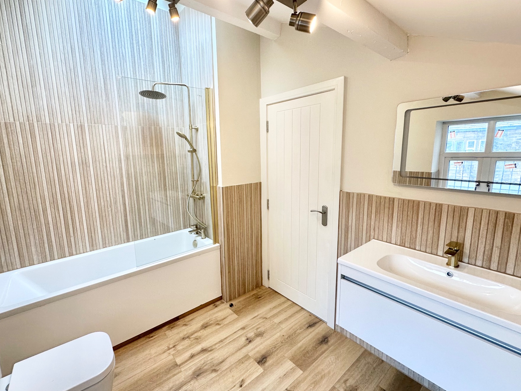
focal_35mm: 16
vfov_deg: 78.1
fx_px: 241
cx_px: 242
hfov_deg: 94.3
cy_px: 187
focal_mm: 2.22
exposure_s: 1/100
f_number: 2.2
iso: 125
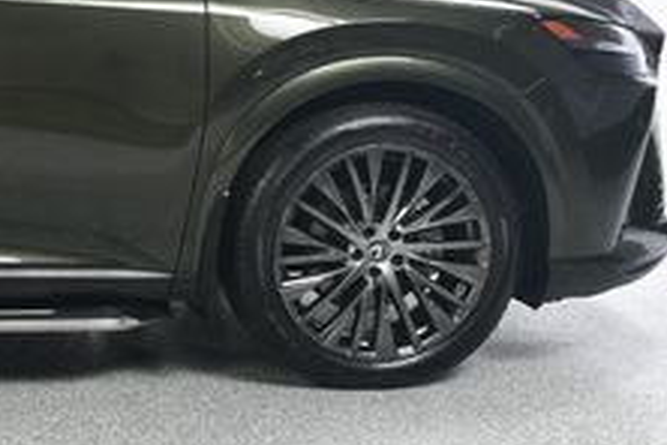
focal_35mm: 95
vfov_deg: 14.4
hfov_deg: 19.8
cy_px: 165
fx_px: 1760
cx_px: -195
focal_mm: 22
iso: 100
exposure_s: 1/160
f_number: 8
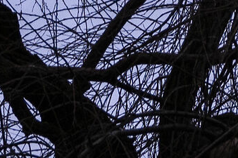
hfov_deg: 3.9
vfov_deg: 2.5
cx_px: 336
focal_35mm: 533
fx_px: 3522
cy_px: 545
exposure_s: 1/13
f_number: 4.8
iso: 1000
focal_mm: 50
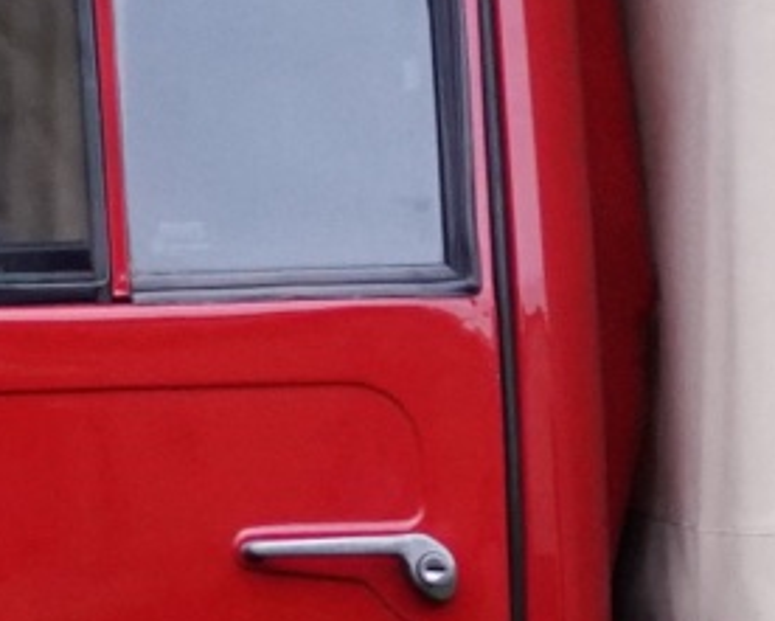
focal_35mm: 673
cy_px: 256
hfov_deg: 2.9
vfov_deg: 2.3
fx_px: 15444
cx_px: 1106
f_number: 1.8
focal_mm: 55
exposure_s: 1/400
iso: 1250
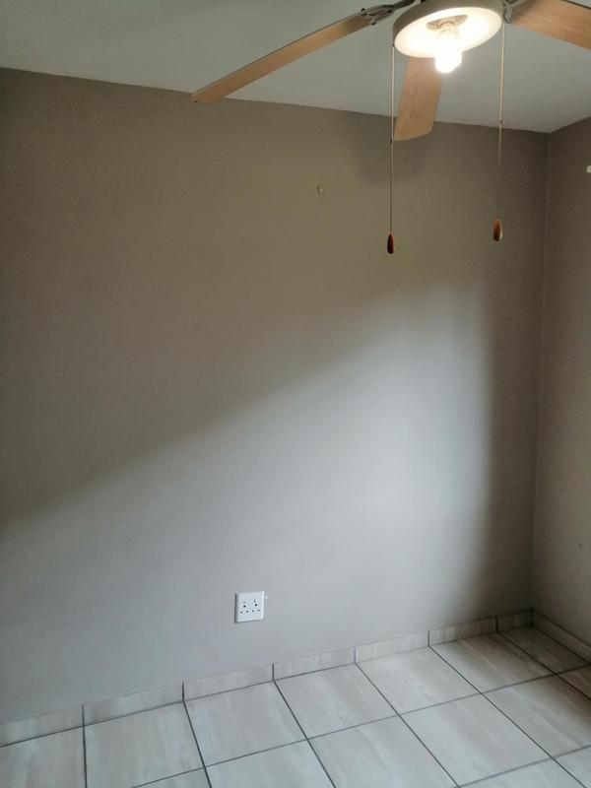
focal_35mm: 26
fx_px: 592
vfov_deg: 67.3
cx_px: 296
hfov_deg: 53.1
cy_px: 394
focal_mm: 3.95
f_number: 1.8
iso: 100
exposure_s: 1/100
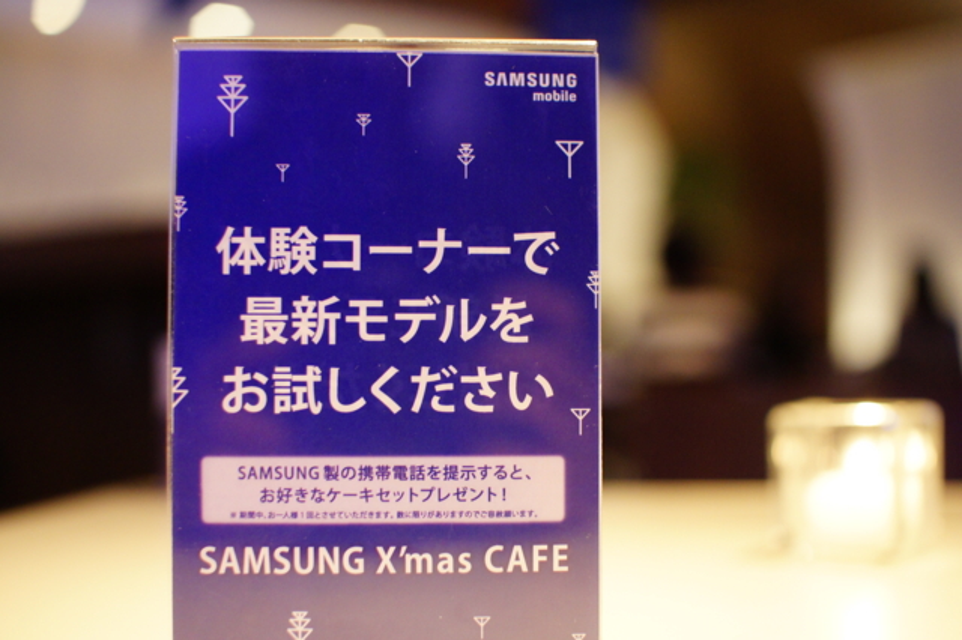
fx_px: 1202
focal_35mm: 45
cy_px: 320
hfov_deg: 43.6
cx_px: 481
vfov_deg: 29.8
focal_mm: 30
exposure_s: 1/40
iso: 1600
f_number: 2
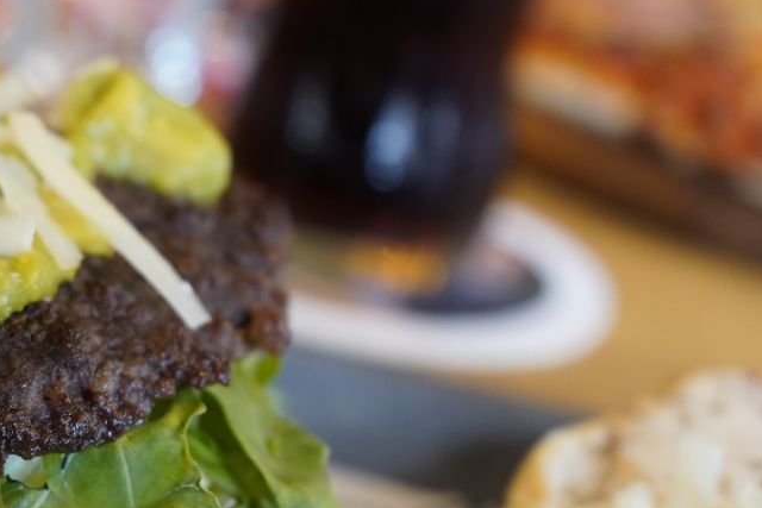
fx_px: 1778
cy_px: 415
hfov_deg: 22.7
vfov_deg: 16.1
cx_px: -83
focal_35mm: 84
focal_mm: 28
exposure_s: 1/160
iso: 1600
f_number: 3.5
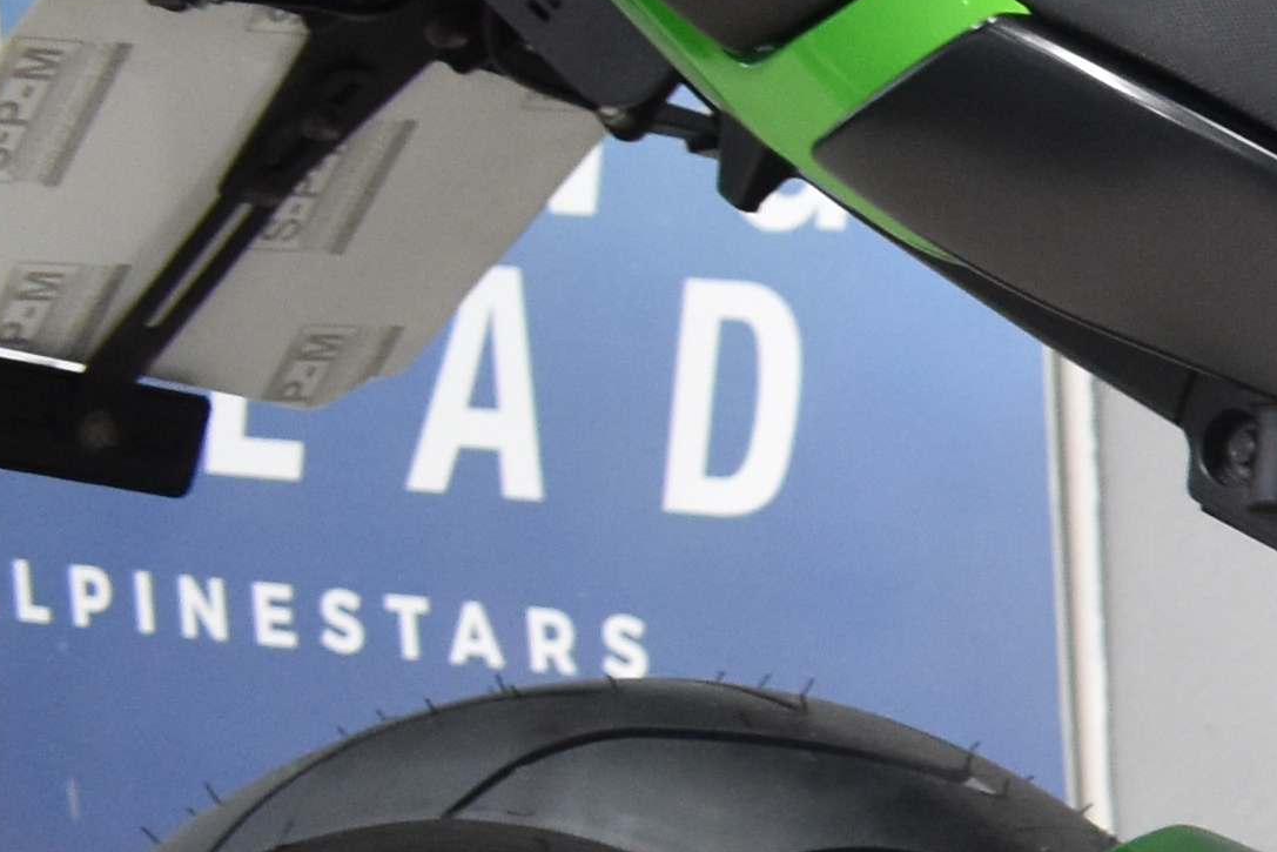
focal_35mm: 149
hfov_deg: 11.2
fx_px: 5286
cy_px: 1098
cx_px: 3195
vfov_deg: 9.1
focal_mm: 18
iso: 800
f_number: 3.5
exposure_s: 1/50
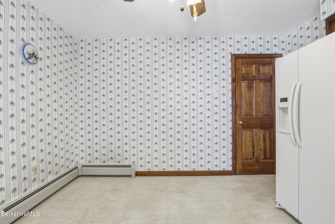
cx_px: 168
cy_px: 112
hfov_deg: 95.0
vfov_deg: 72.1
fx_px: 154
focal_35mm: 16
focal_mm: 11
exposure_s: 1/100
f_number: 7.1
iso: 800
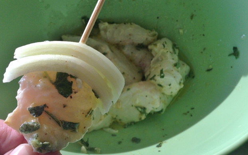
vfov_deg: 35.3
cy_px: 65
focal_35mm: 36
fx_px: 243
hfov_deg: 54.0
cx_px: 121
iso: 100
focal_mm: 4.12
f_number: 2.4
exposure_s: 1/120
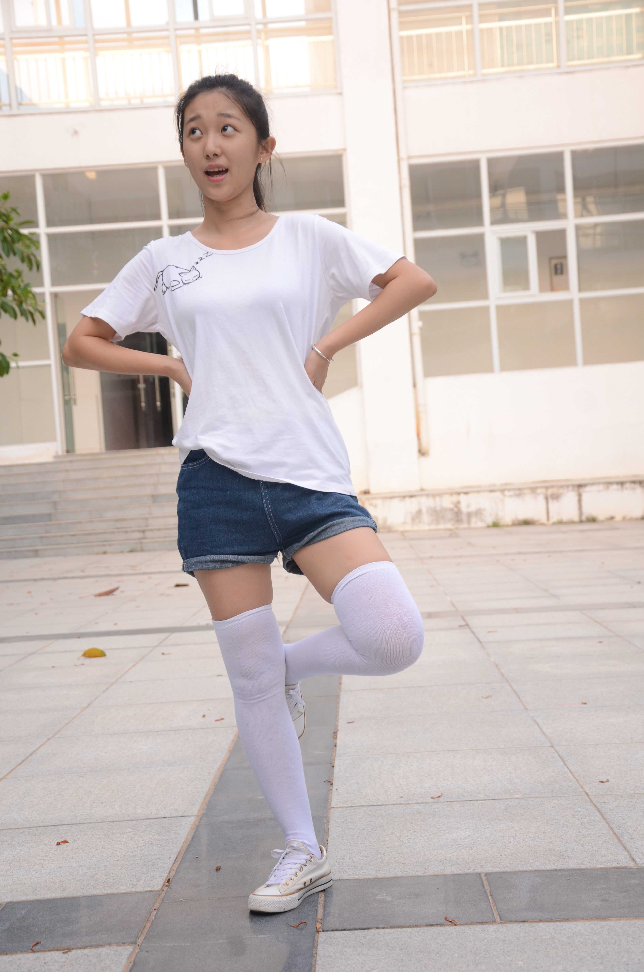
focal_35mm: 52
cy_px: 486
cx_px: 322
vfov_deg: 37.9
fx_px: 1415
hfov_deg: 25.6
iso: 500
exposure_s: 1/125
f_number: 4.5
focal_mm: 35
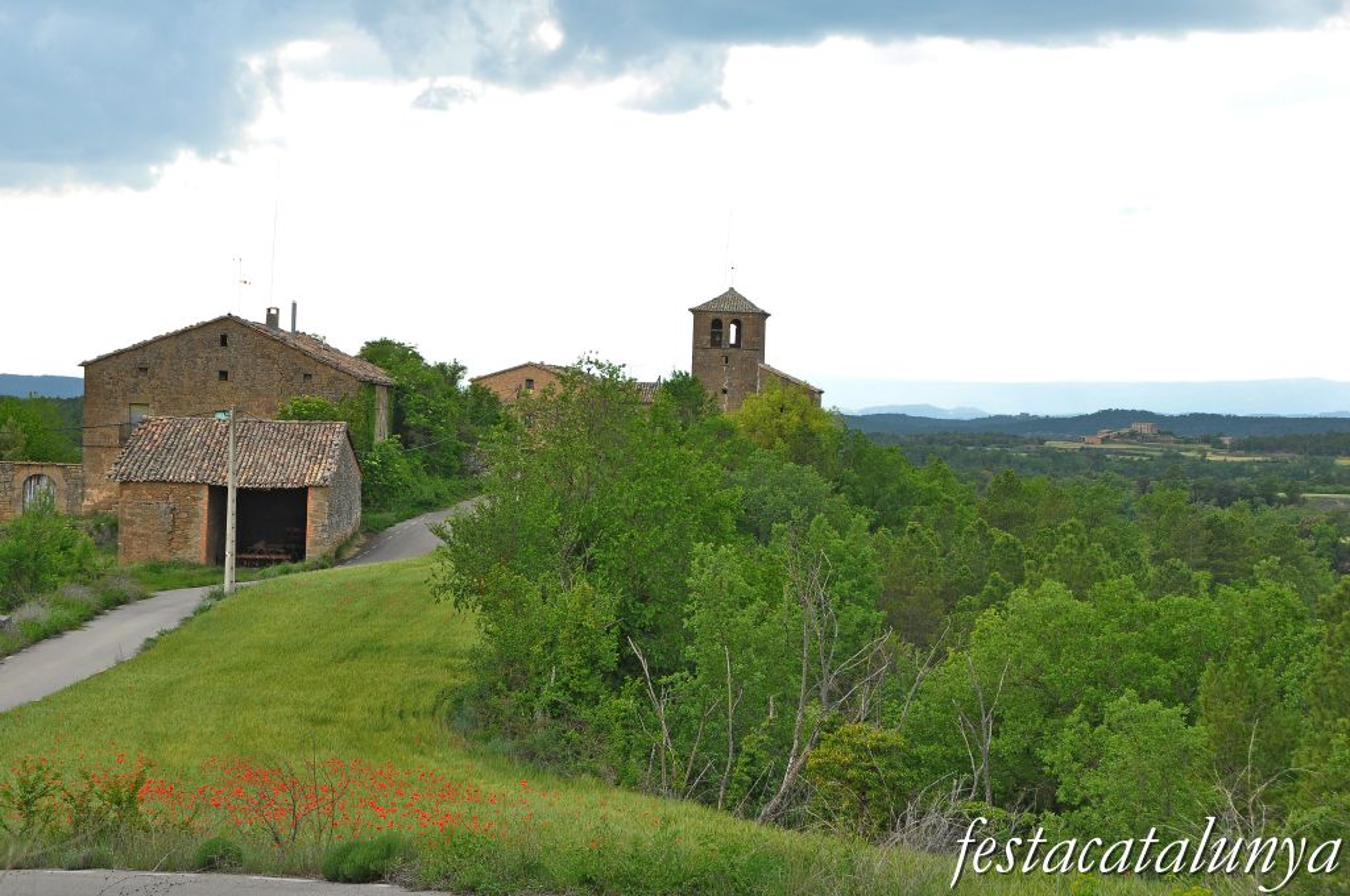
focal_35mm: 69
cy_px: 448
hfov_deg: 29.3
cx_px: 675
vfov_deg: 19.7
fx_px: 2584
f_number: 10
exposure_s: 1/400
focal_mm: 46
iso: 500
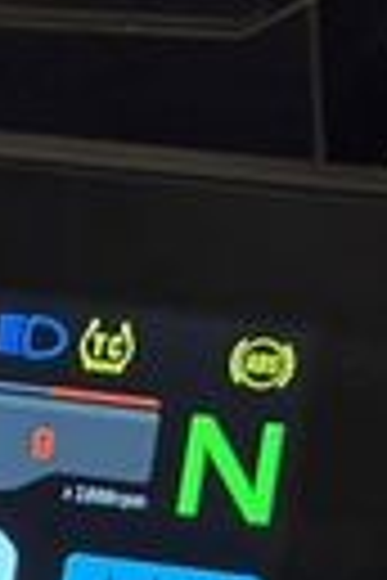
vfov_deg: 8.2
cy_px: 710
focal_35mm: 248
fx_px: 3999
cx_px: -306
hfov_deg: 5.5
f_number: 1.78
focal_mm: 6.86
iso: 250
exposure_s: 1/33
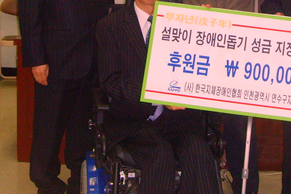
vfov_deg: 15.4
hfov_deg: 22.8
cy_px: 36
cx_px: 230
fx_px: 711
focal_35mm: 88
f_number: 3.5
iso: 240
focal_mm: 6.6
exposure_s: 1/45
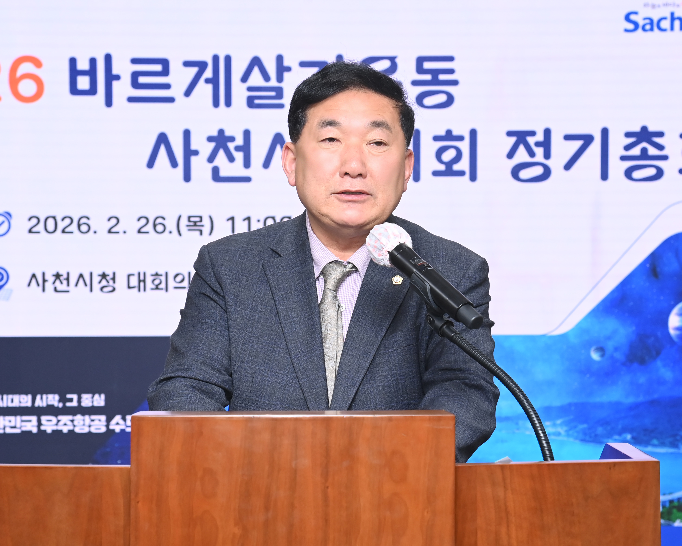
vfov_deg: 18.9
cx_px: 318
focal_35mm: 81
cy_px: 291
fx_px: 1635
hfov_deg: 23.6
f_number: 6.3
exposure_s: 1/250
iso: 1600
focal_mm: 65
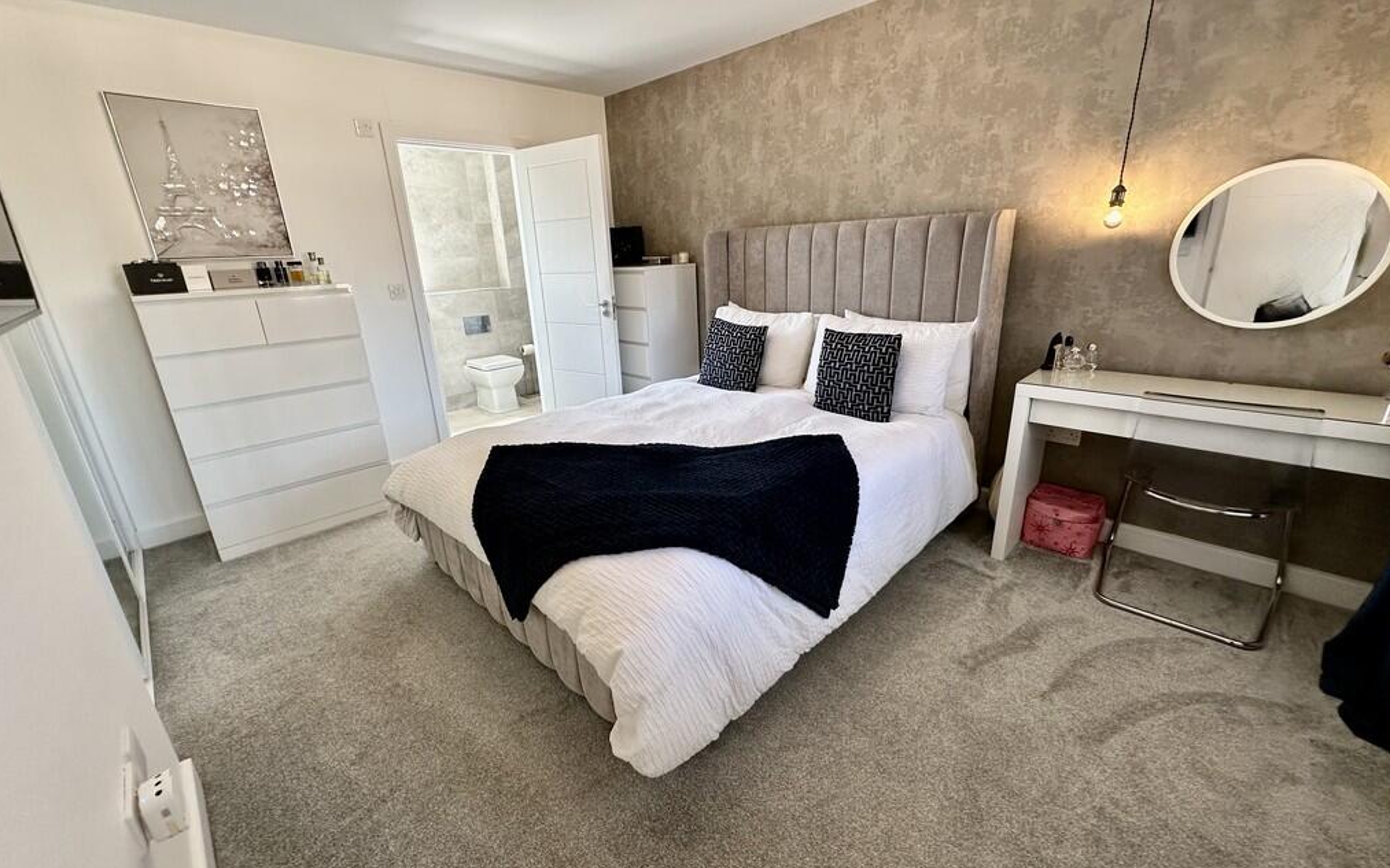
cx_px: 697
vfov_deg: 74.8
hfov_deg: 101.5
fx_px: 568
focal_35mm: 15
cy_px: 437
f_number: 2.2
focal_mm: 2.22
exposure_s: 1/100
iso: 160
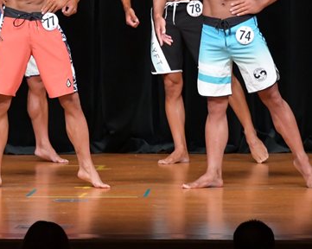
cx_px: 36
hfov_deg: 4.0
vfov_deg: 3.2
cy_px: 29
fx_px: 4464
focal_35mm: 484
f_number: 5.6
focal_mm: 160
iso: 5000
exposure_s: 1/400
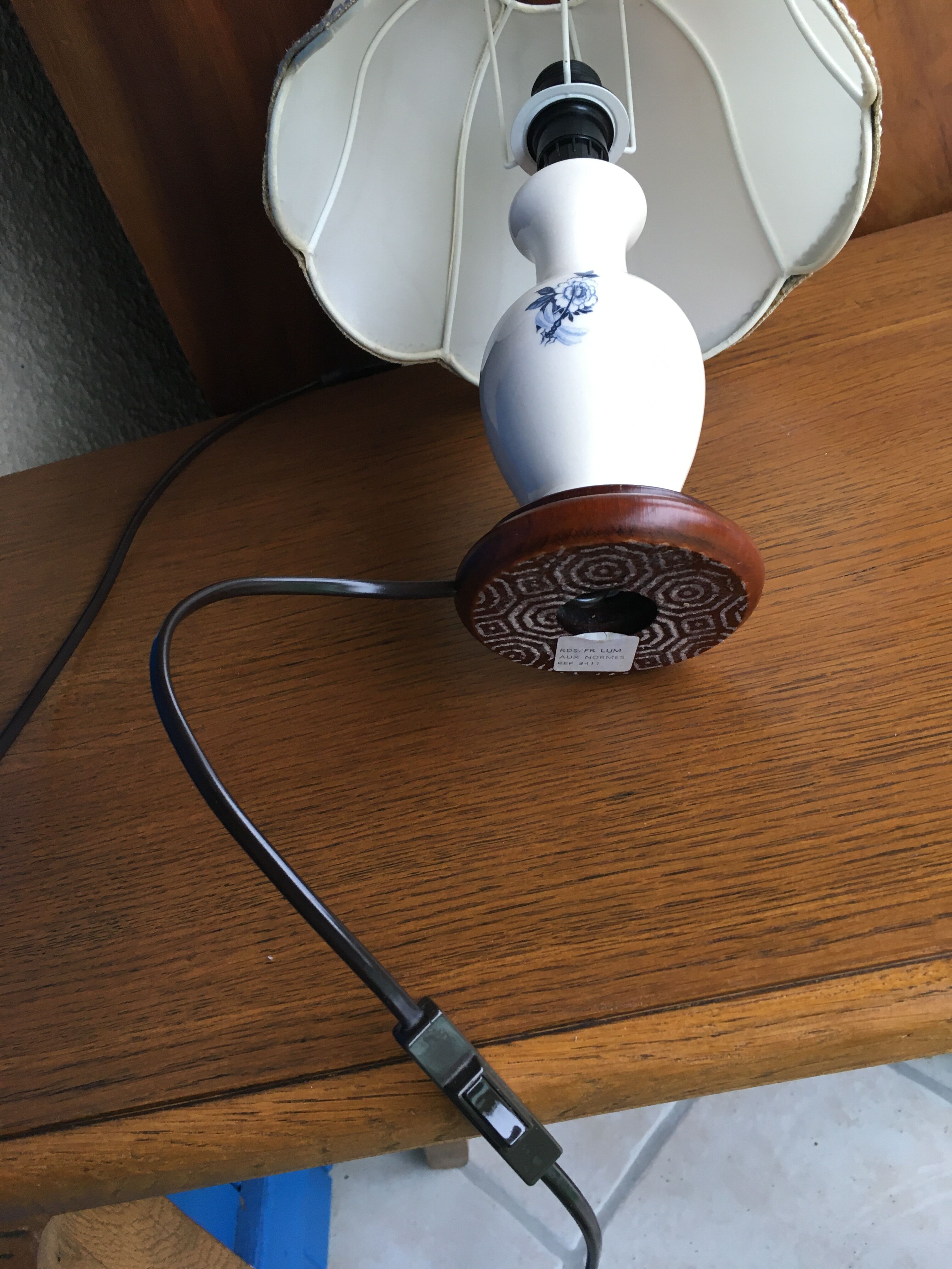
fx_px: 1063
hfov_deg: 48.2
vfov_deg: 61.7
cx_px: 476
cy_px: 634
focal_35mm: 29
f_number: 2.2
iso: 100
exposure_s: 1/33
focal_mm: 4.15
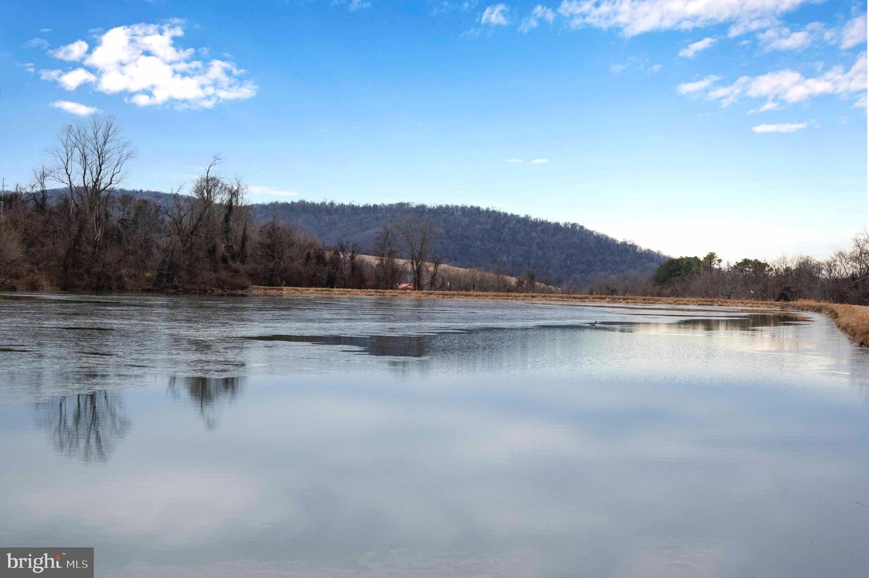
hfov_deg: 34.5
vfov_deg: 23.3
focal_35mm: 58
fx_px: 1399
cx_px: 434
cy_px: 289
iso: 1000
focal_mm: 58
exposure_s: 1/500
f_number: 13
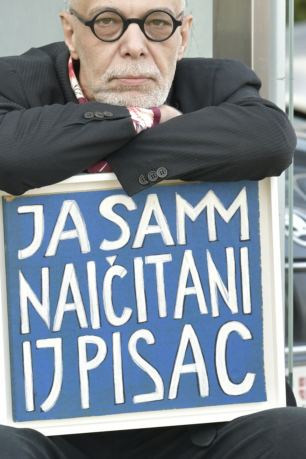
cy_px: 257
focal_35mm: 281
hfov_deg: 4.9
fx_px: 3581
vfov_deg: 7.3
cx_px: 105
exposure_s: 1/250
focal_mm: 155
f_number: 5.6
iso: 640
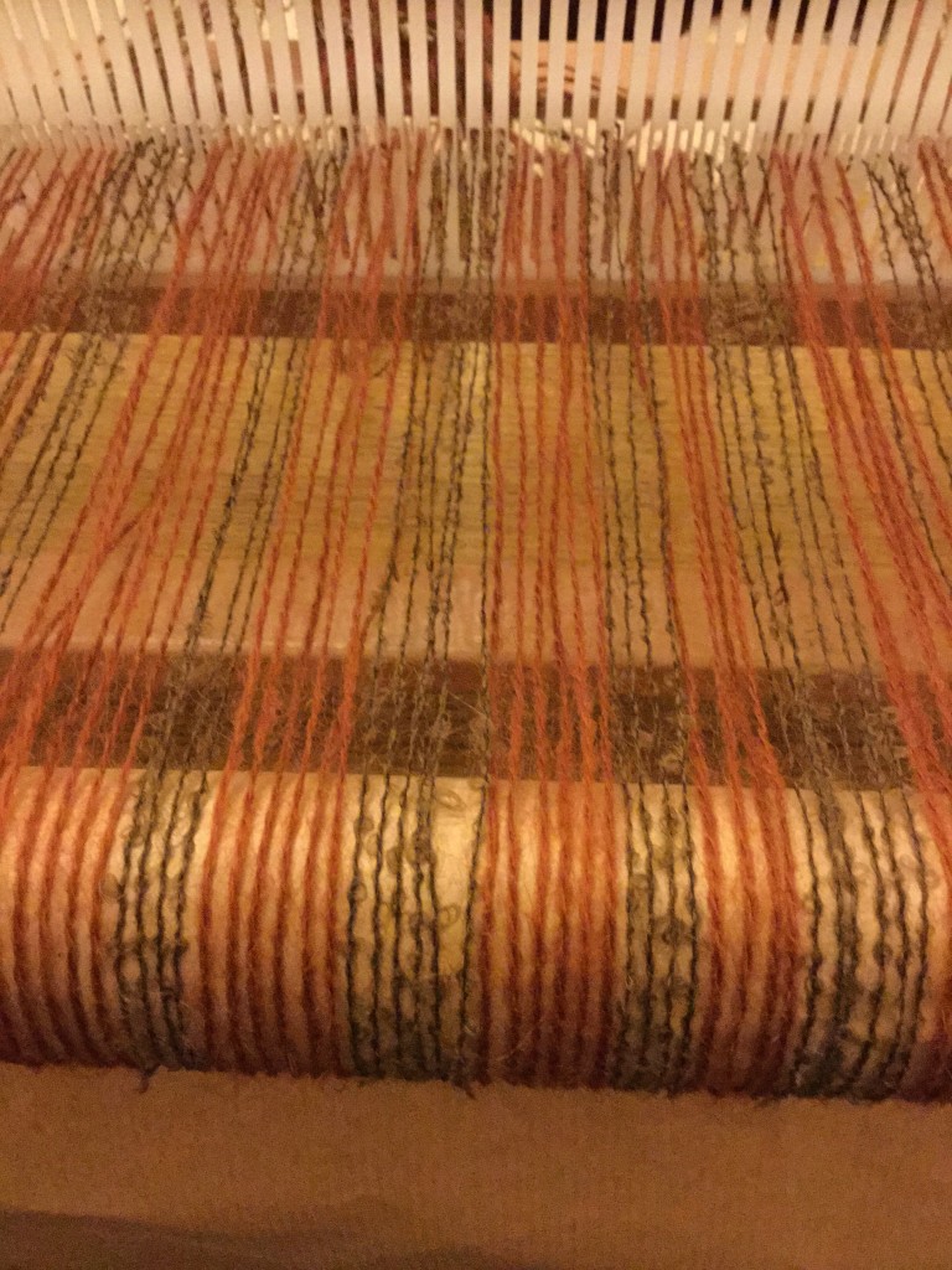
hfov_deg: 45.4
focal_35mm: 31
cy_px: 635
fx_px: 1137
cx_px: 476
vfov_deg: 58.4
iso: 500
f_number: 2.4
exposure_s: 1/15
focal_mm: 3.3
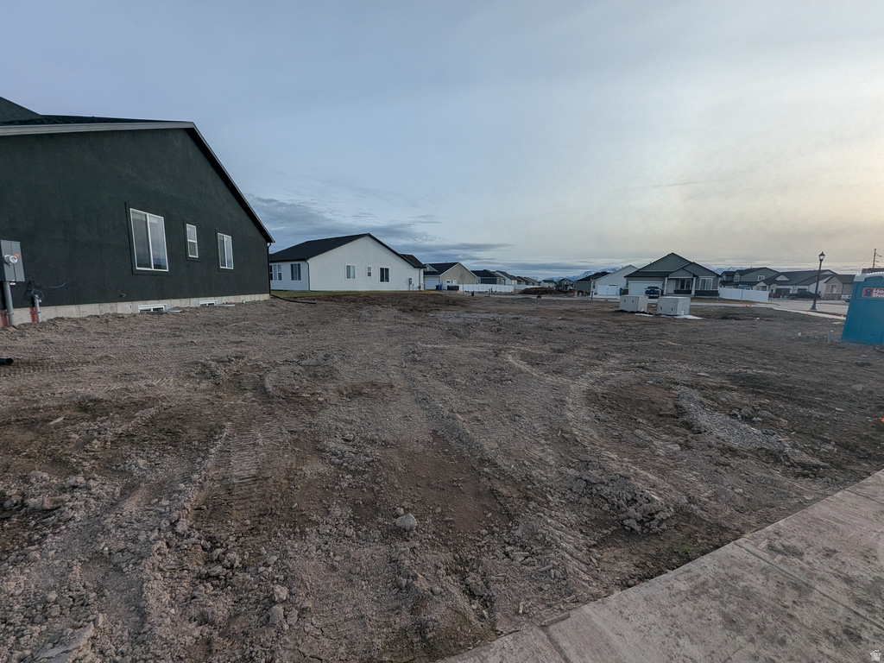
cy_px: 332
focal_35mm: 13
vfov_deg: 89.9
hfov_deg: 106.2
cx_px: 442
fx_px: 332
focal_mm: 1.95
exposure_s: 1/2710
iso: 50
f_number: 2.2
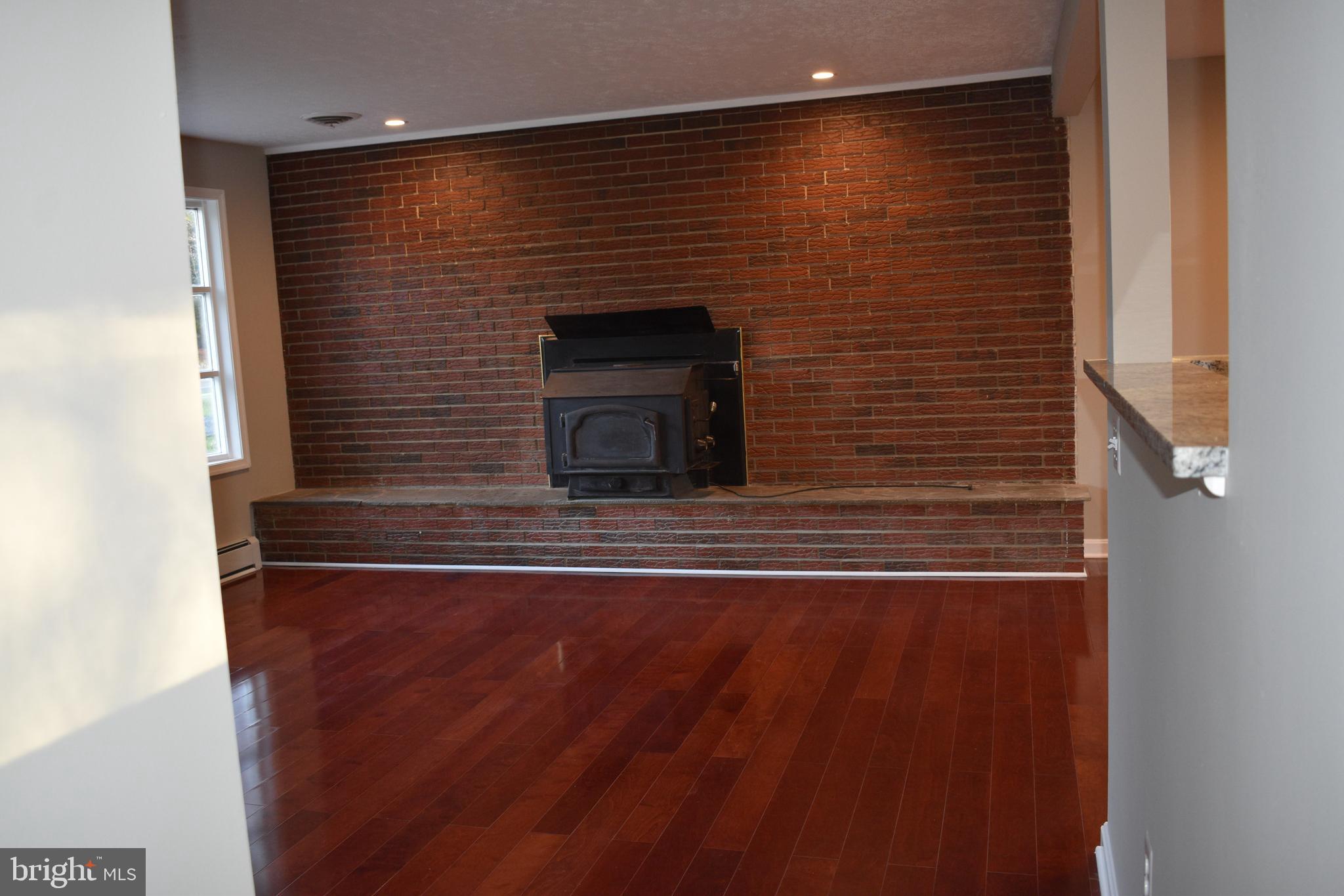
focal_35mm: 30
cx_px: 672
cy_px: 448
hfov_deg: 61.9
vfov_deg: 43.6
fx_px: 1120
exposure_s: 1/80
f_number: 4.5
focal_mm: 20
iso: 800
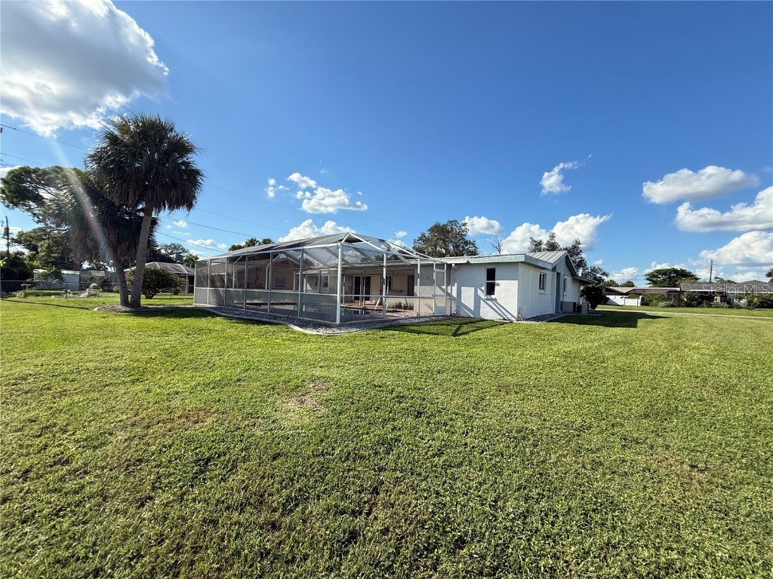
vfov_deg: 85.7
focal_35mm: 14
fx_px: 313
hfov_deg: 102.1
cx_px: 386
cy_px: 290
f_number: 2.2
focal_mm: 2.22
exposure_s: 1/1534
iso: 50
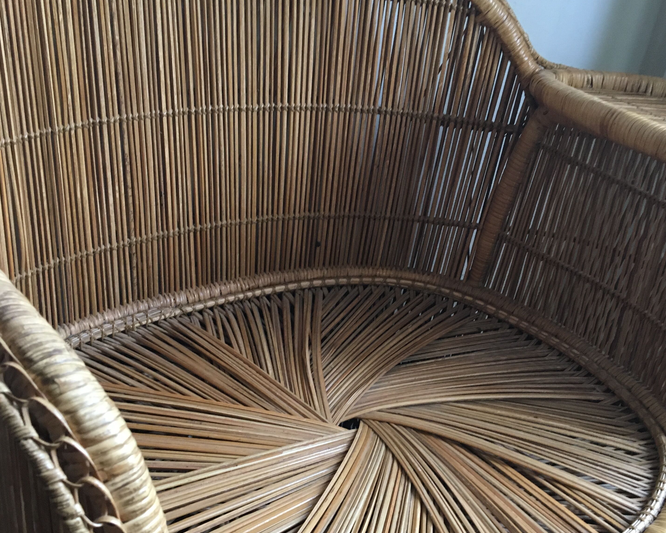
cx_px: 341
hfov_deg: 45.8
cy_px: 346
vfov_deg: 37.0
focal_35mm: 40
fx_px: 789
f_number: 2.2
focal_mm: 4.15
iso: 160
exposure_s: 1/33
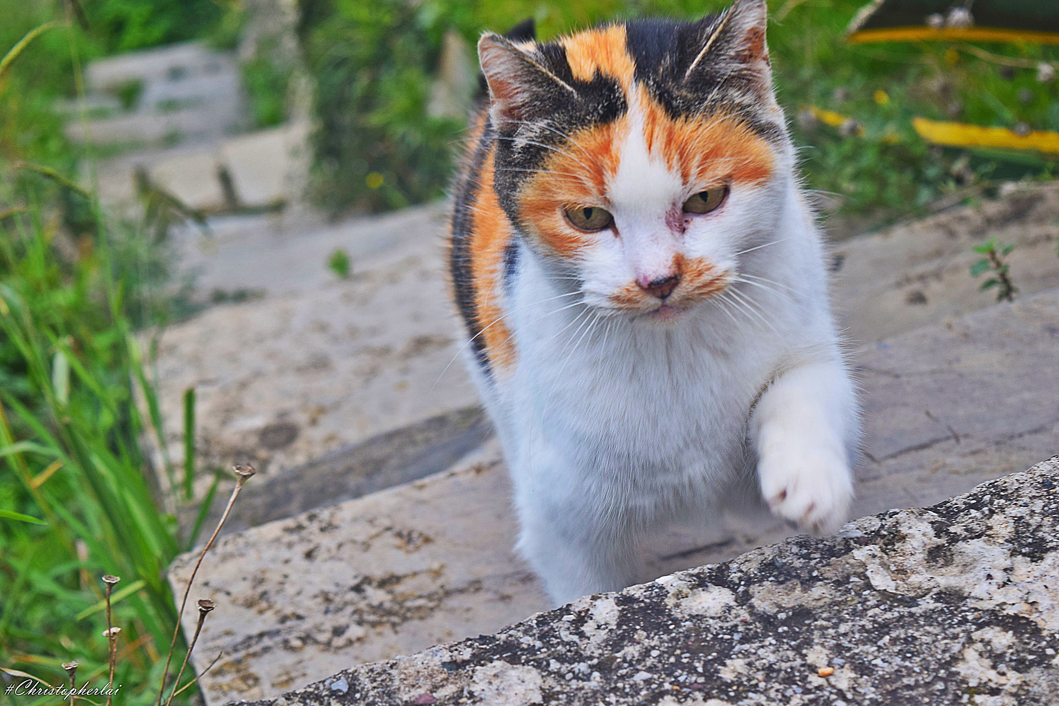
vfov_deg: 16.6
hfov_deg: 24.6
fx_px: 2427
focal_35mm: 82
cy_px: 353
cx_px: 530
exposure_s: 1/200
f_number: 7.1
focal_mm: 55
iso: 400
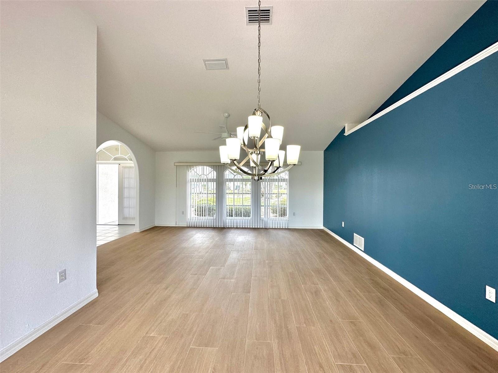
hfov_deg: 102.1
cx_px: 249
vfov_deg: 85.7
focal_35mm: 14
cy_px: 186
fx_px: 201
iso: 80
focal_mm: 2.22
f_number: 2.2
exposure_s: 1/120
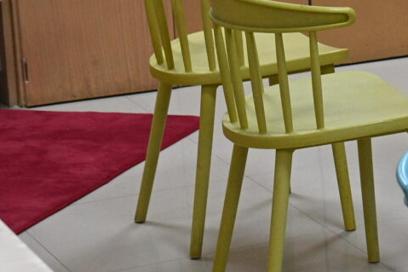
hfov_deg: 9.5
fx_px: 2118
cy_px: 43
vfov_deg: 7.3
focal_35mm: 187
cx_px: 1062
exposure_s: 1/100
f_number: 4.5
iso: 1000
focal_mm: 35
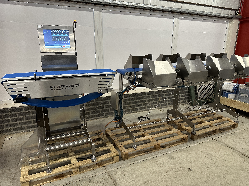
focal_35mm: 24
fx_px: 173
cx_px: 124
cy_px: 93
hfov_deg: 71.6
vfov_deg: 56.8
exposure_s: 1/50
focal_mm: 6.86
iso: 250
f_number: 1.78
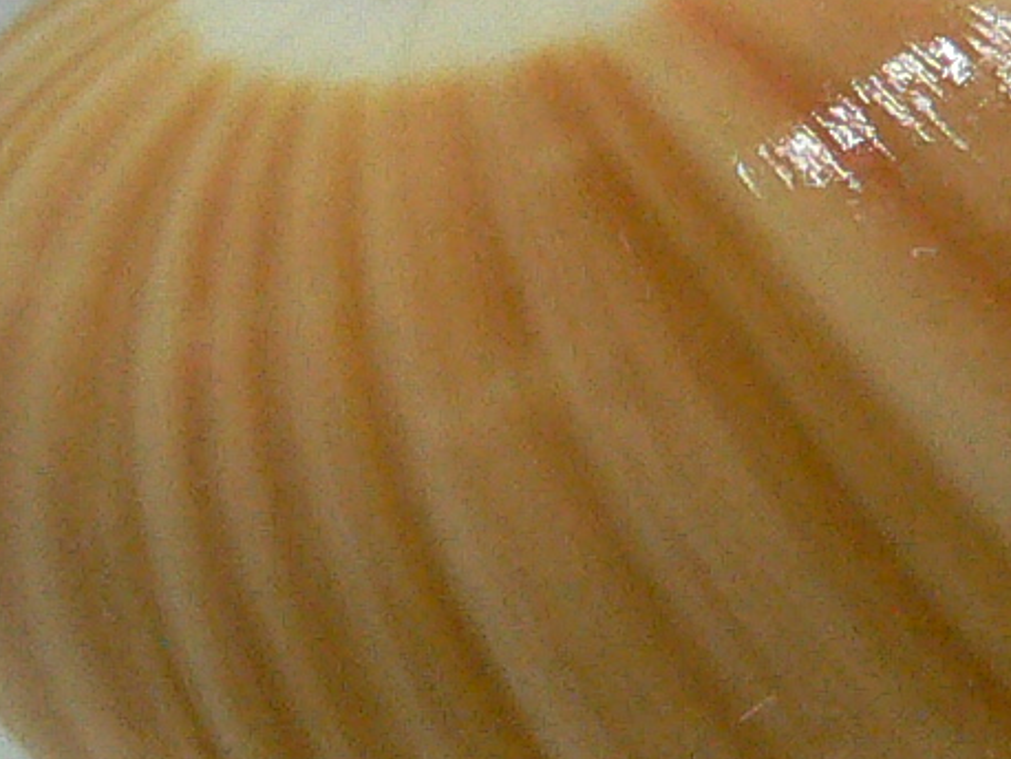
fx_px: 4500
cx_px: 574
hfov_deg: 12.8
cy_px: 772
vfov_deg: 9.6
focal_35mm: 154
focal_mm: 4.6
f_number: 2.8
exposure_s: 1/60
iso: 200
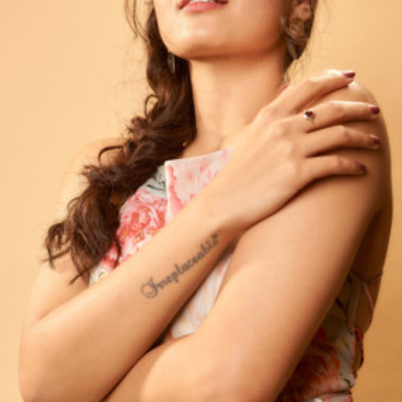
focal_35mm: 90
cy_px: 169
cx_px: 231
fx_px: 1182
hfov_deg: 19.3
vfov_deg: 19.3
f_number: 6.7
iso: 1250
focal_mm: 60
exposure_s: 1/200
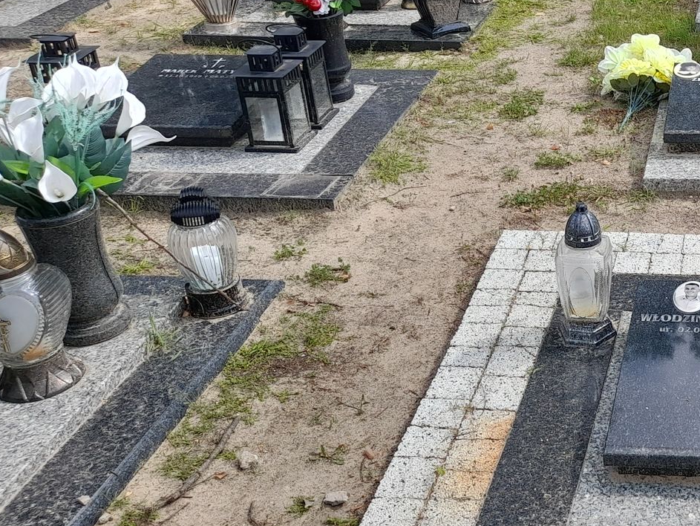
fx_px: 1072
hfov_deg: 32.5
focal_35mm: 53
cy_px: 220
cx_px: 736
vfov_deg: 27.5
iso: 20
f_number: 2
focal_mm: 4.6
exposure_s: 1/296
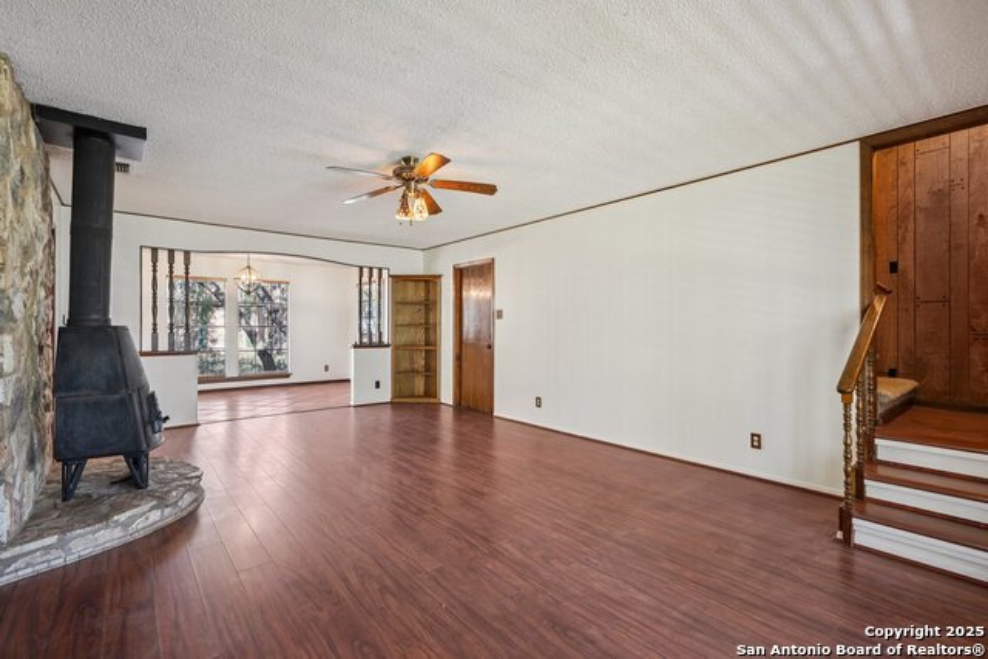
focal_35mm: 16
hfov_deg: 95.0
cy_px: 330
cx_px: 494
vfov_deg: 72.1
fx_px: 453
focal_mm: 16.5
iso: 400
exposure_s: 1/10
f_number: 8
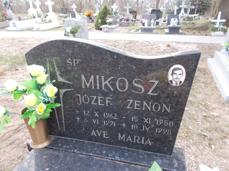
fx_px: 172
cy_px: 86
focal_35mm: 26
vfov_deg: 53.1
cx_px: 114
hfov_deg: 67.3
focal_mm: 4.6
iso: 80
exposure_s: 1/60
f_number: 3.2
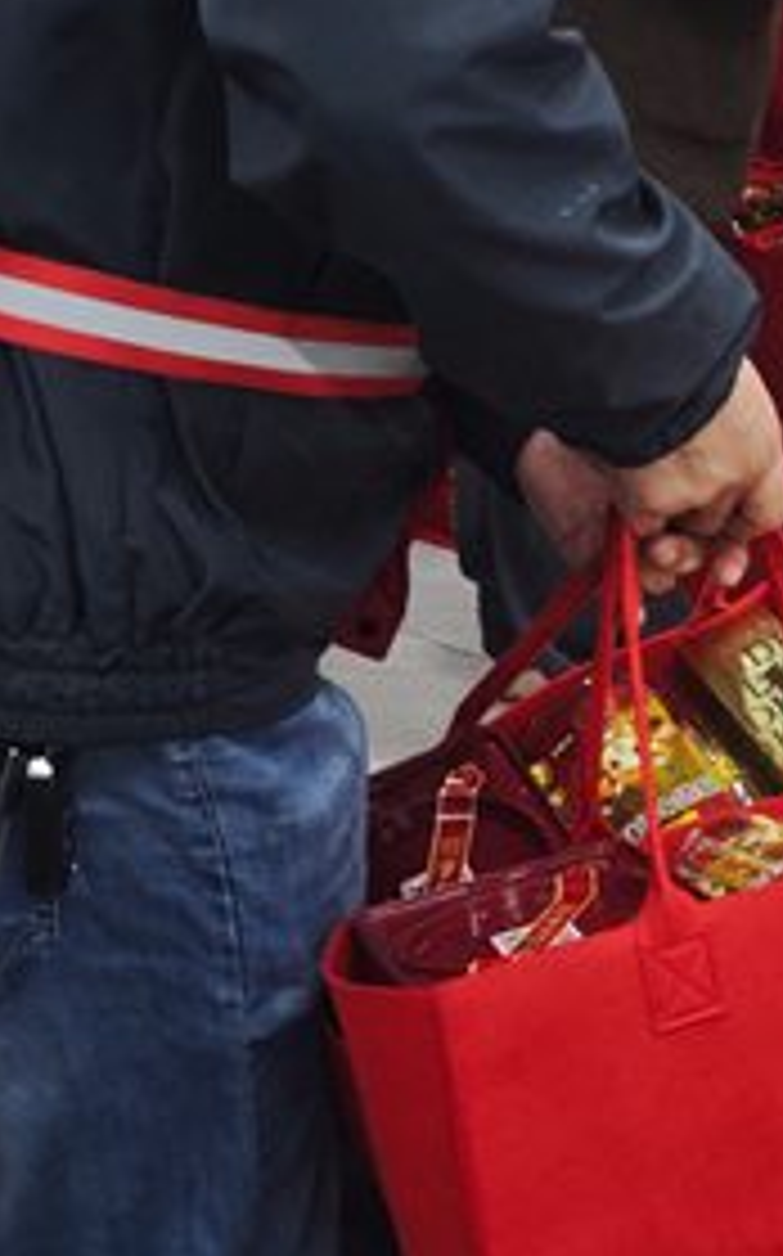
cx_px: 999
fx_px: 2394
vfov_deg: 28.9
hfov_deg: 17.5
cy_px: 306
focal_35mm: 70
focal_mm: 6.55
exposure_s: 1/50
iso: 500
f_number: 1.62
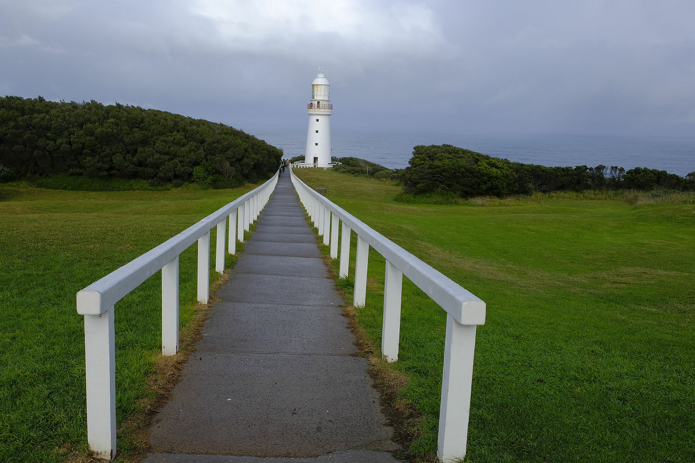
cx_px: 280
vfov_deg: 40.0
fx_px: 637
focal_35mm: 33
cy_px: 225
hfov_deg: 56.8
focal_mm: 18
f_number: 10
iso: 200
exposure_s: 1/220
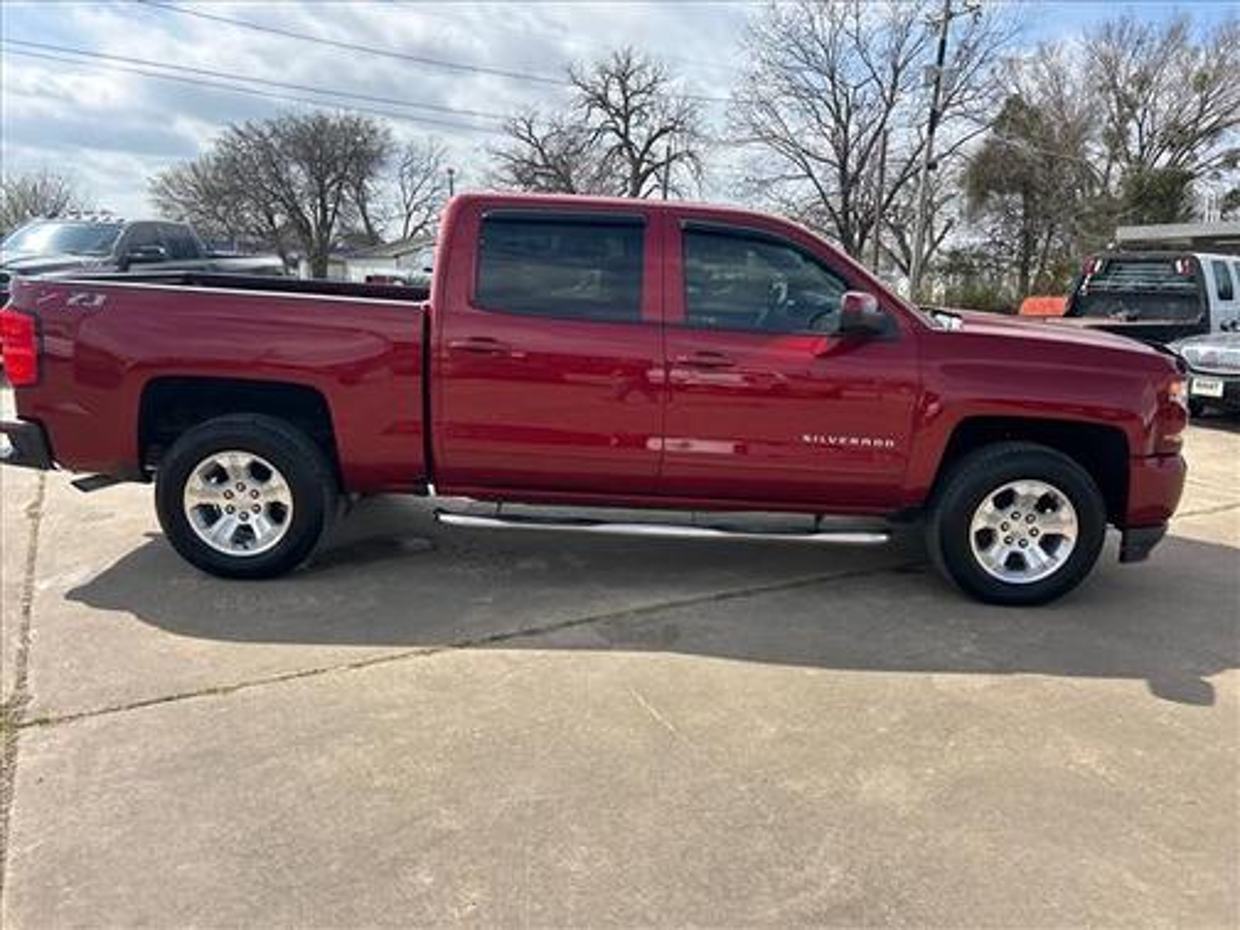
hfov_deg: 67.3
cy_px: 465
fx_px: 931
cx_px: 620
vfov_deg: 53.1
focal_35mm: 26
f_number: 1.5
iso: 50
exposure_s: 1/3257
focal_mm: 5.7
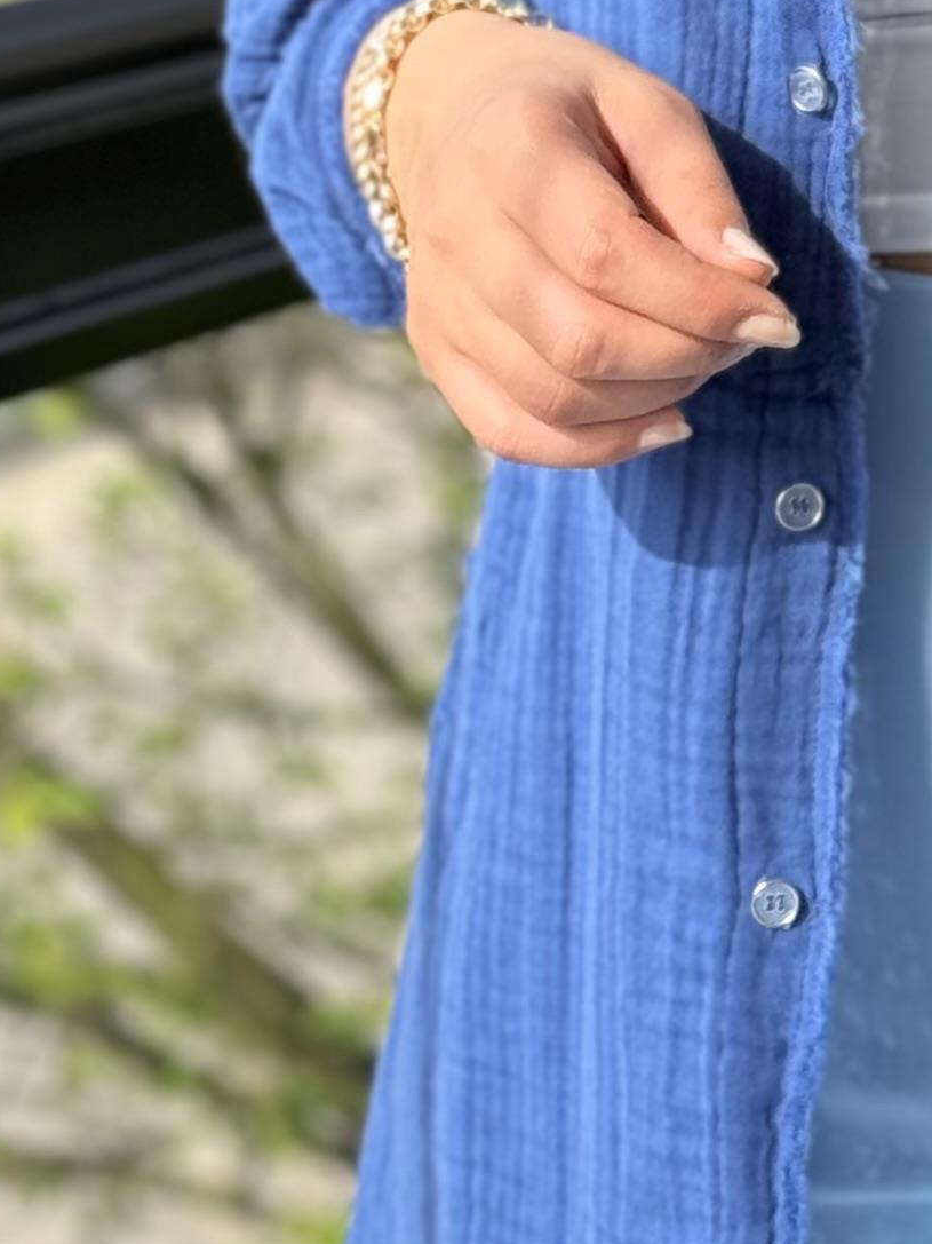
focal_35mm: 178
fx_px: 6391
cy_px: -116
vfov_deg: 11.0
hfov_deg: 8.2
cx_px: 1316
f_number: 1.78
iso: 64
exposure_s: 1/385
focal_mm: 6.86
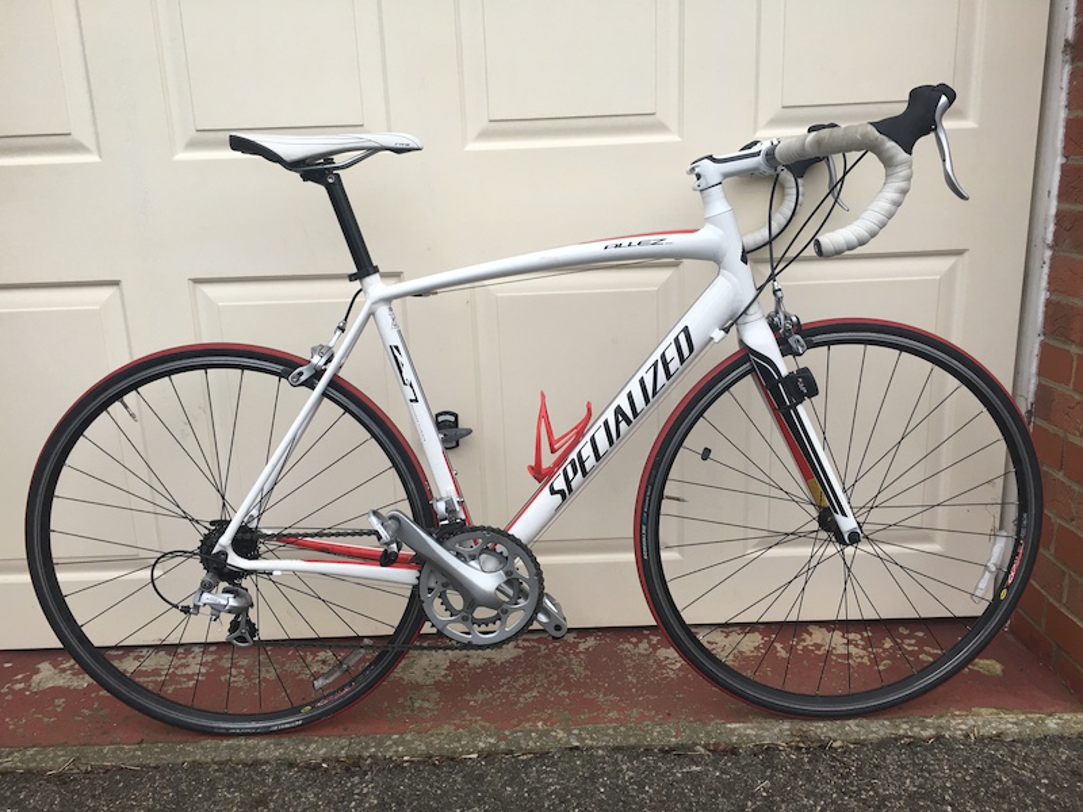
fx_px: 907
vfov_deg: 48.2
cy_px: 406
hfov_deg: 61.7
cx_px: 542
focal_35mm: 29
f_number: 2.2
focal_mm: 4.15
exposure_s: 1/33
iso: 25
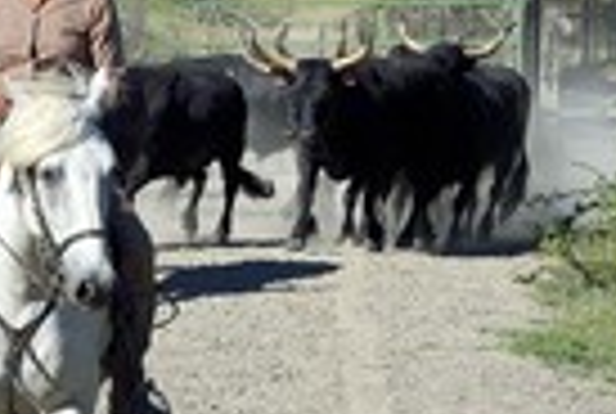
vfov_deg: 6.5
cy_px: 180
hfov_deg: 9.4
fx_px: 3670
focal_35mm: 214
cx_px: -180
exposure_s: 1/1000
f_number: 8
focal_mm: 70
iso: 400
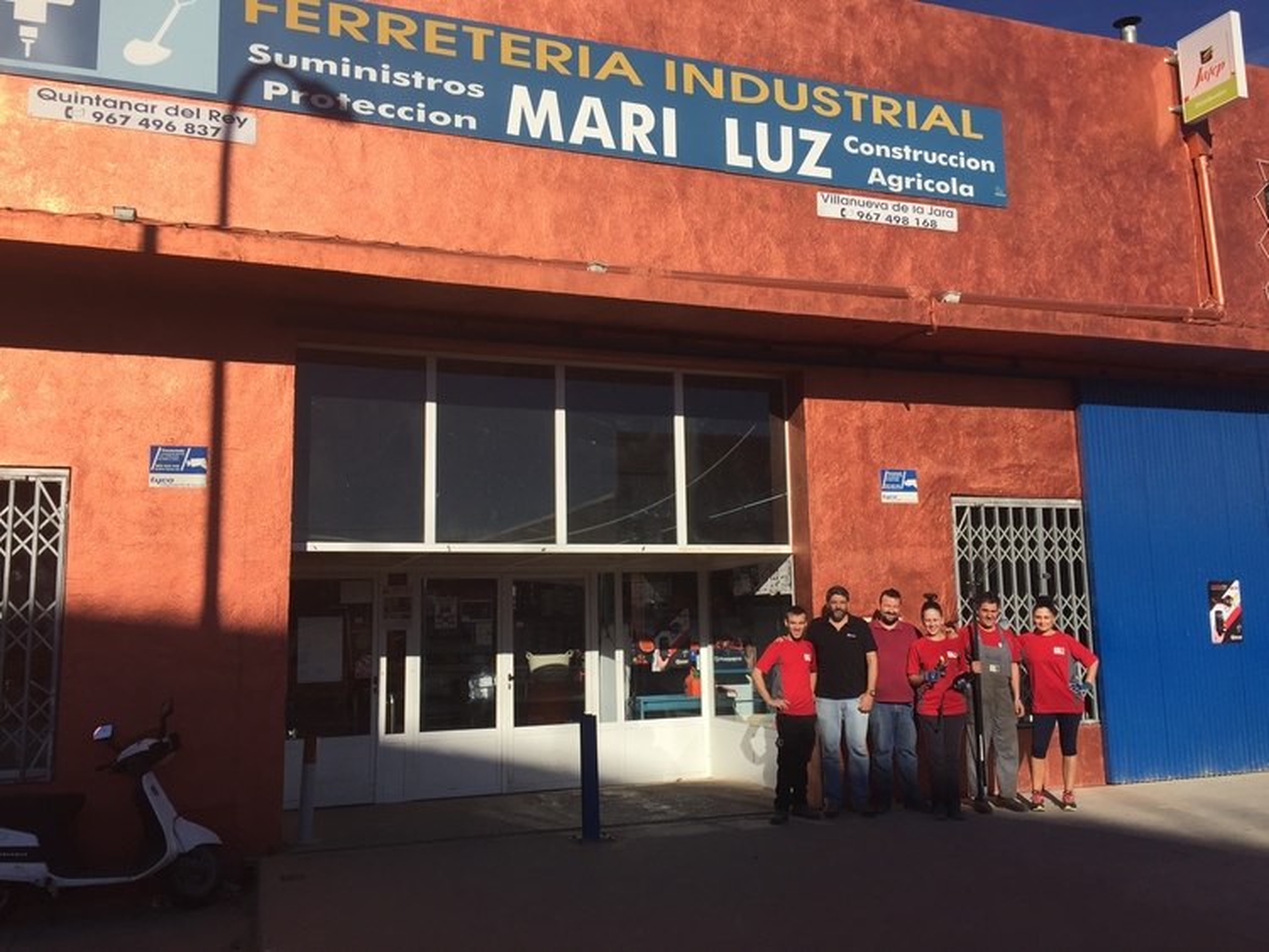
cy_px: 476
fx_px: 1063
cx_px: 634
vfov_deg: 48.3
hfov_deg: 61.6
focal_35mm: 29
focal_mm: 4.15
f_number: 2.2
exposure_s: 1/3300
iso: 32
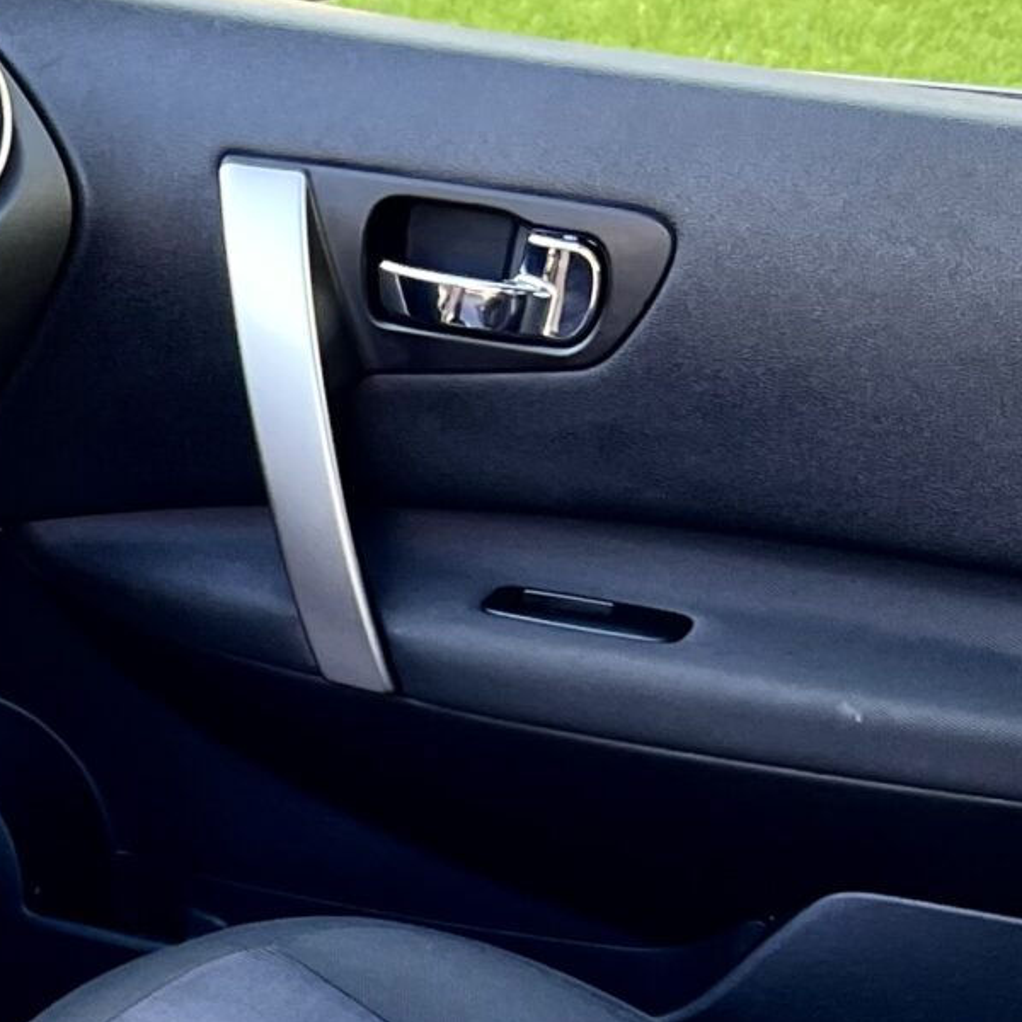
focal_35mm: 98
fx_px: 3273
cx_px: -489
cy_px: 1371
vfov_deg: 16.6
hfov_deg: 16.3
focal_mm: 5.7
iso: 125
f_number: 1.5
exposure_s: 1/121
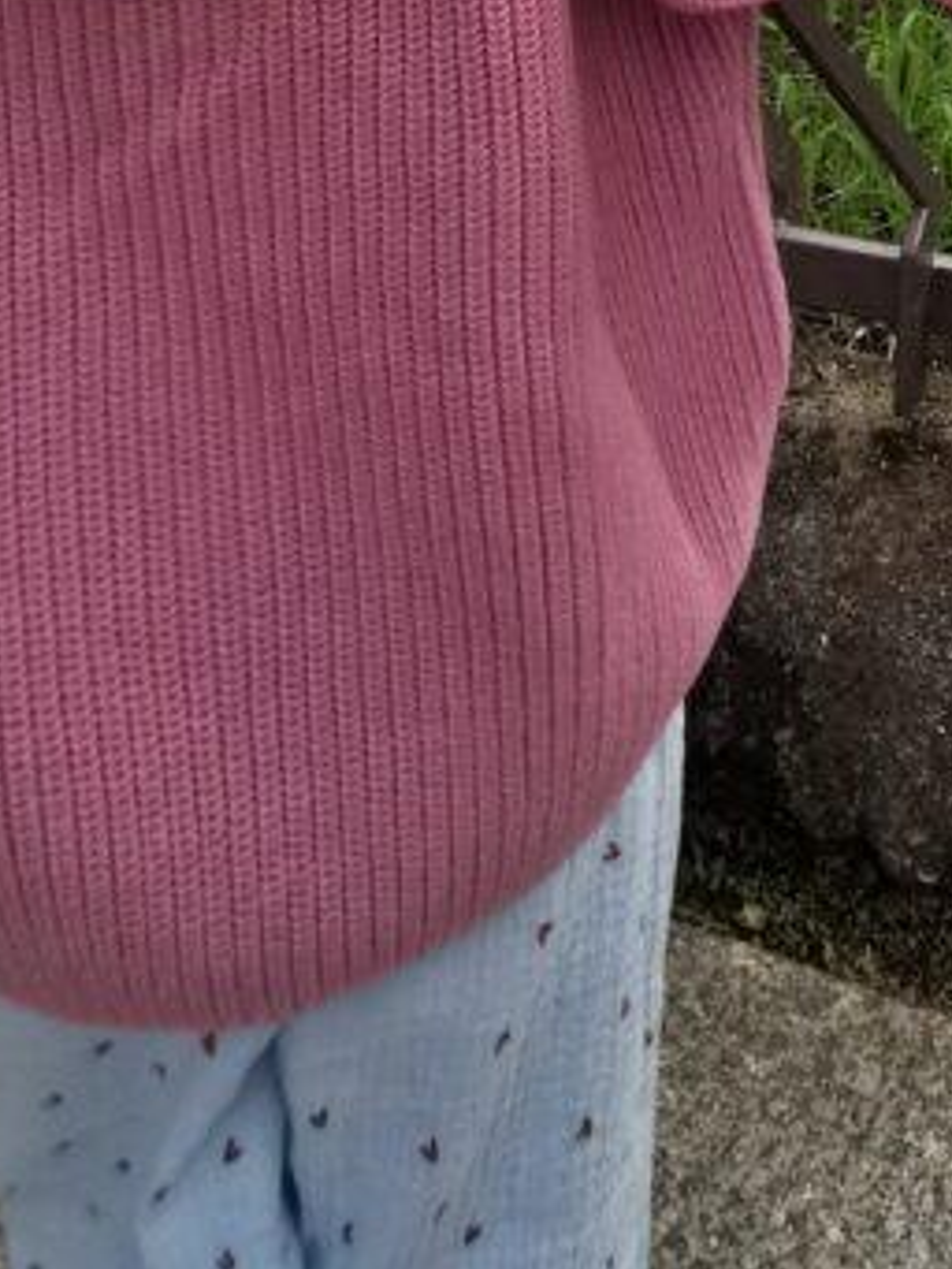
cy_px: -629
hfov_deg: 28.7
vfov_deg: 27.5
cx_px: 919
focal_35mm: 48
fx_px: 1759
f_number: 2.2
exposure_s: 1/1395
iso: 50
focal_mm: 2.35
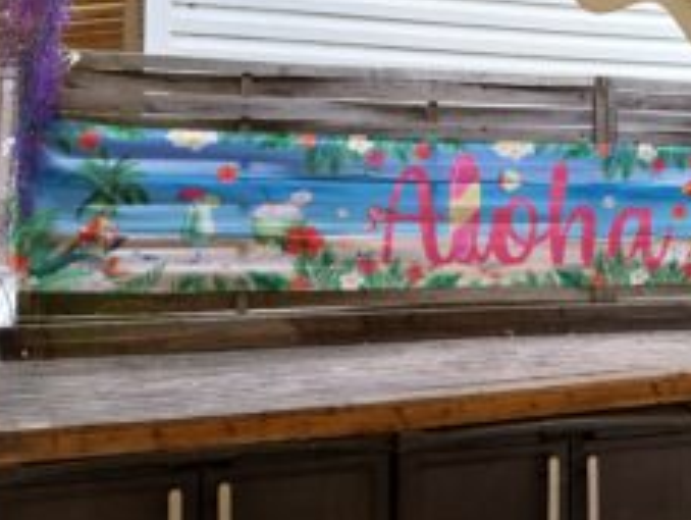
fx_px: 919
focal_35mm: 46
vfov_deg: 31.4
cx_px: 535
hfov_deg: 39.8
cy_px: 177
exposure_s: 1/104
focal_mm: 4
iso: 25
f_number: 1.8
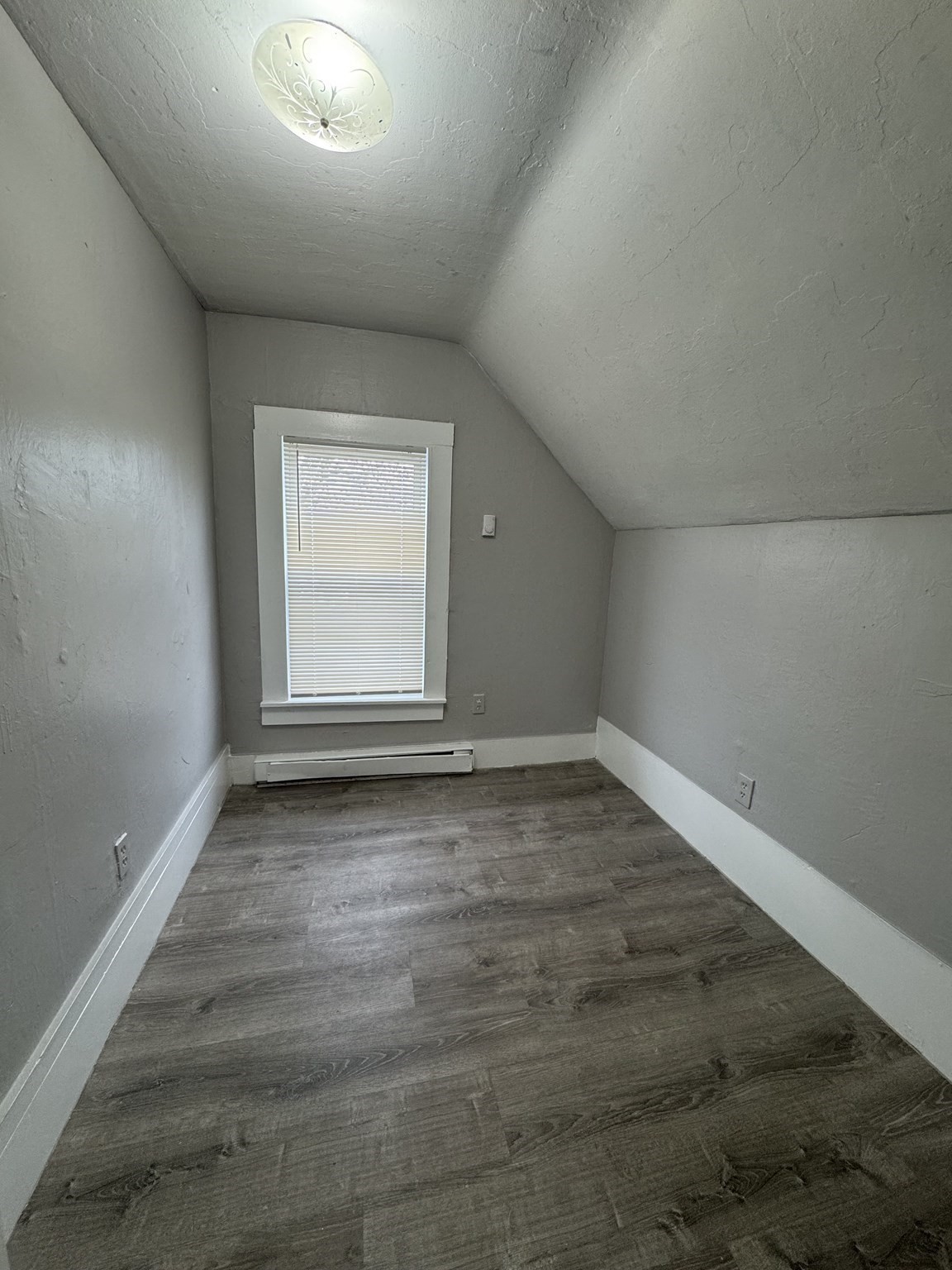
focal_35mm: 14
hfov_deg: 85.7
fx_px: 513
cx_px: 476
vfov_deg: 102.1
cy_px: 635
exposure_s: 1/120
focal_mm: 2.22
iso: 160
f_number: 2.2
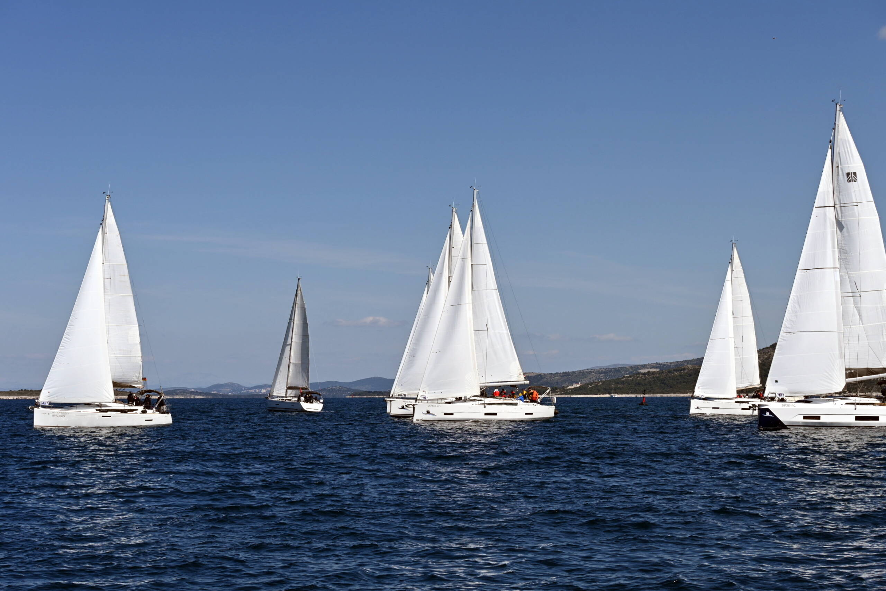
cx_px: 443
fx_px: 1846
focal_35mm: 75
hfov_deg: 27.0
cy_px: 296
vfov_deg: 18.2
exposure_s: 1/640
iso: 100
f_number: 9
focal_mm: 50
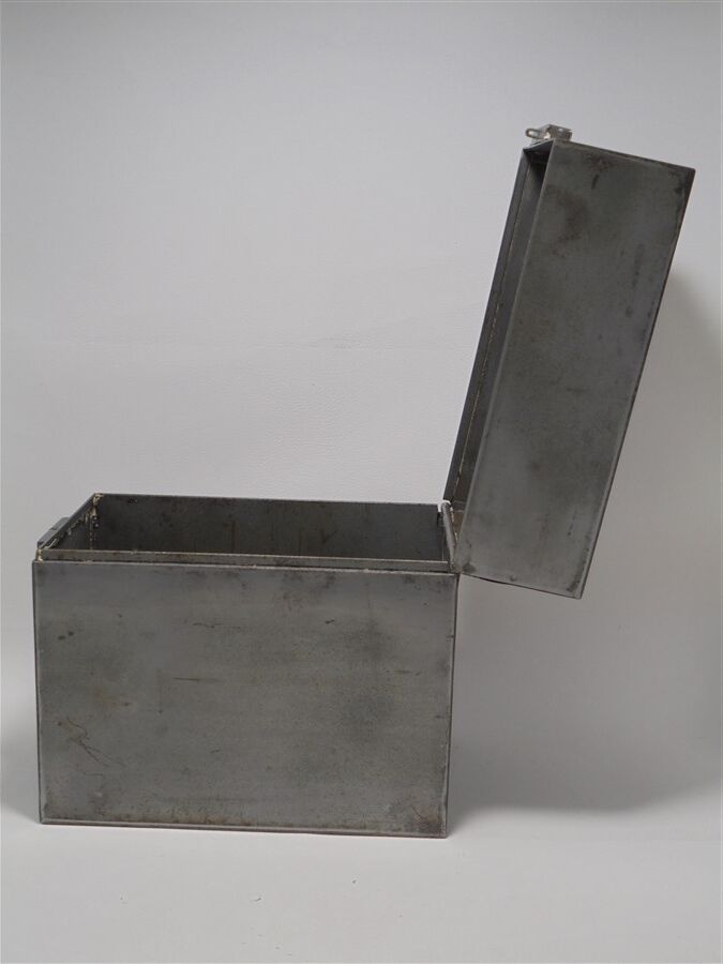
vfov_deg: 43.9
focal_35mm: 43
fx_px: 1197
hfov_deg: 33.6
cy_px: 482
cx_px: 362
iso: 100
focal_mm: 7.8
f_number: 4.5
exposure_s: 1/50
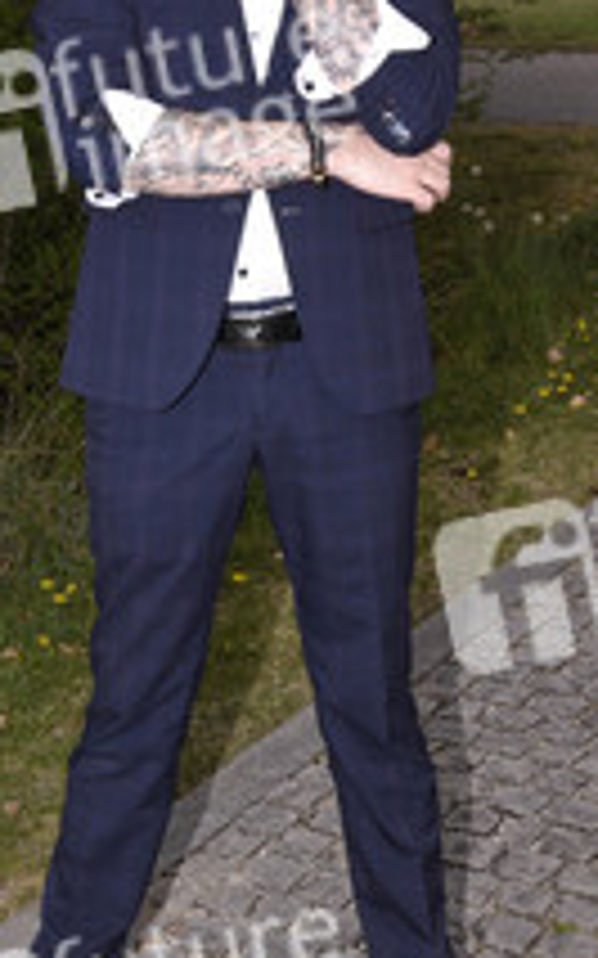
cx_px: 256
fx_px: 2192
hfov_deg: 15.5
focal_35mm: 84
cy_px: 342
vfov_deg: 24.6
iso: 500
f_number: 16
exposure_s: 1/160
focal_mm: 44
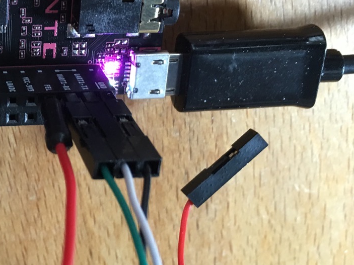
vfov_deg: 21.9
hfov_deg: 27.3
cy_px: 46
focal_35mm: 66
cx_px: -21
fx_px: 675
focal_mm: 4.15
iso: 64
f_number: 2.2
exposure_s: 1/17
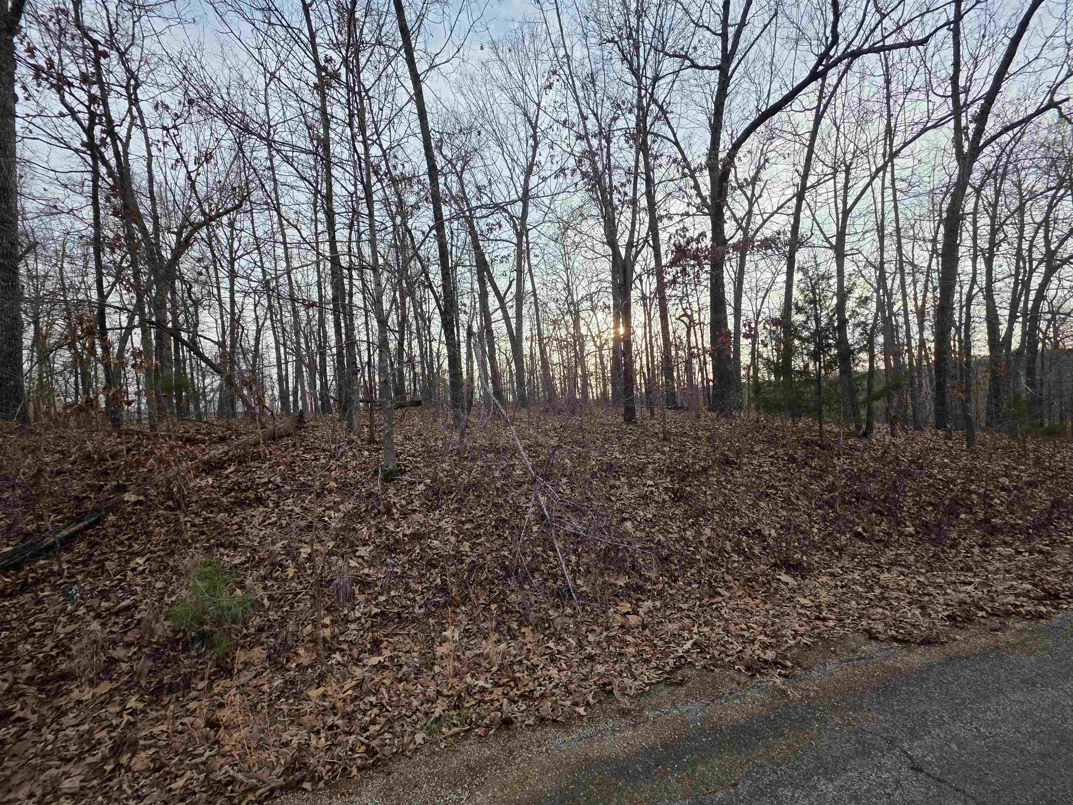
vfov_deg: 89.9
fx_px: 403
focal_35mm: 13
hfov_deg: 106.2
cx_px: 536
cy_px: 402
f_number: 1.9
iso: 40
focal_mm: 2.2
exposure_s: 1/403
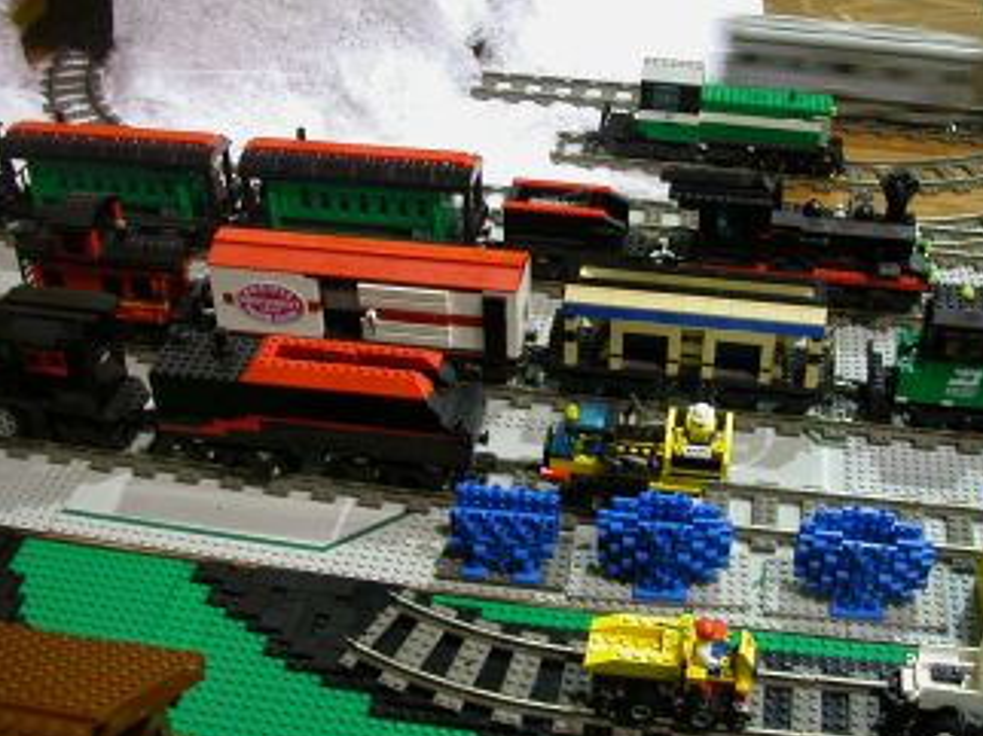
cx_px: 604
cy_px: 357
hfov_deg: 41.0
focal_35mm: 46
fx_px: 1305
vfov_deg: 31.5
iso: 100
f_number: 2.7
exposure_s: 1/10
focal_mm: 5.6
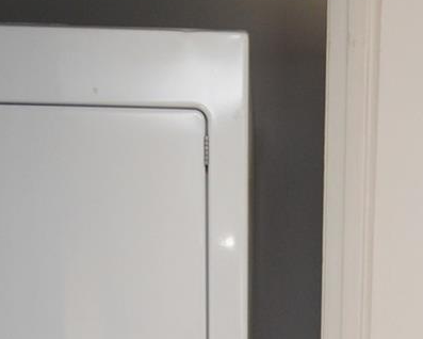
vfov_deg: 19.2
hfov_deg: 27.9
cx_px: 235
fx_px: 852
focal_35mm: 68
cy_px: 534
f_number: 4
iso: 400
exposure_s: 1/60
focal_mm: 12
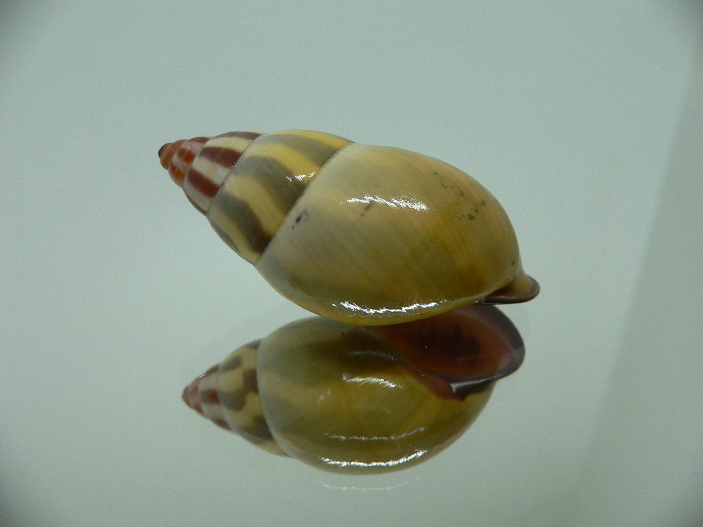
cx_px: 352
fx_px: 711
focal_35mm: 35
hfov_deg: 52.6
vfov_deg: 40.7
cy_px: 264
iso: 100
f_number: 2.8
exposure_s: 1/60
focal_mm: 4.6
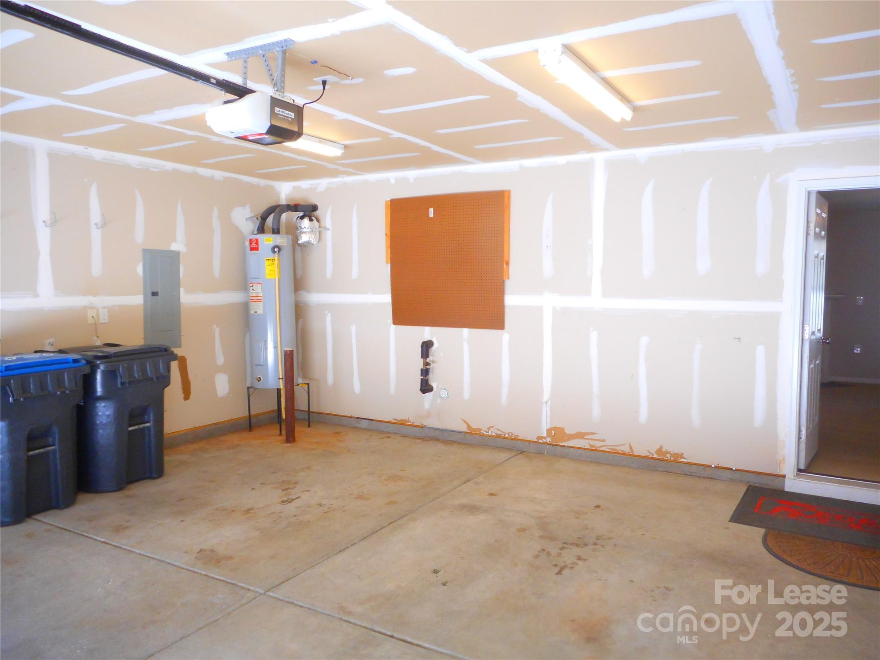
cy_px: 330
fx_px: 636
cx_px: 440
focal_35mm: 25
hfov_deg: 69.4
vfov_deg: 54.9
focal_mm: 4.5
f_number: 3.7
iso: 180
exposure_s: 1/30
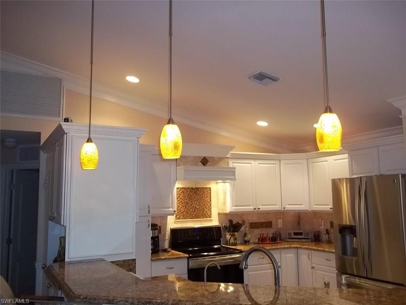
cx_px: 203
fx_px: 375
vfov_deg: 44.2
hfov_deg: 56.8
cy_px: 152
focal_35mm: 32
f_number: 2.9
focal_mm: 5.7
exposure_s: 1/30
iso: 160
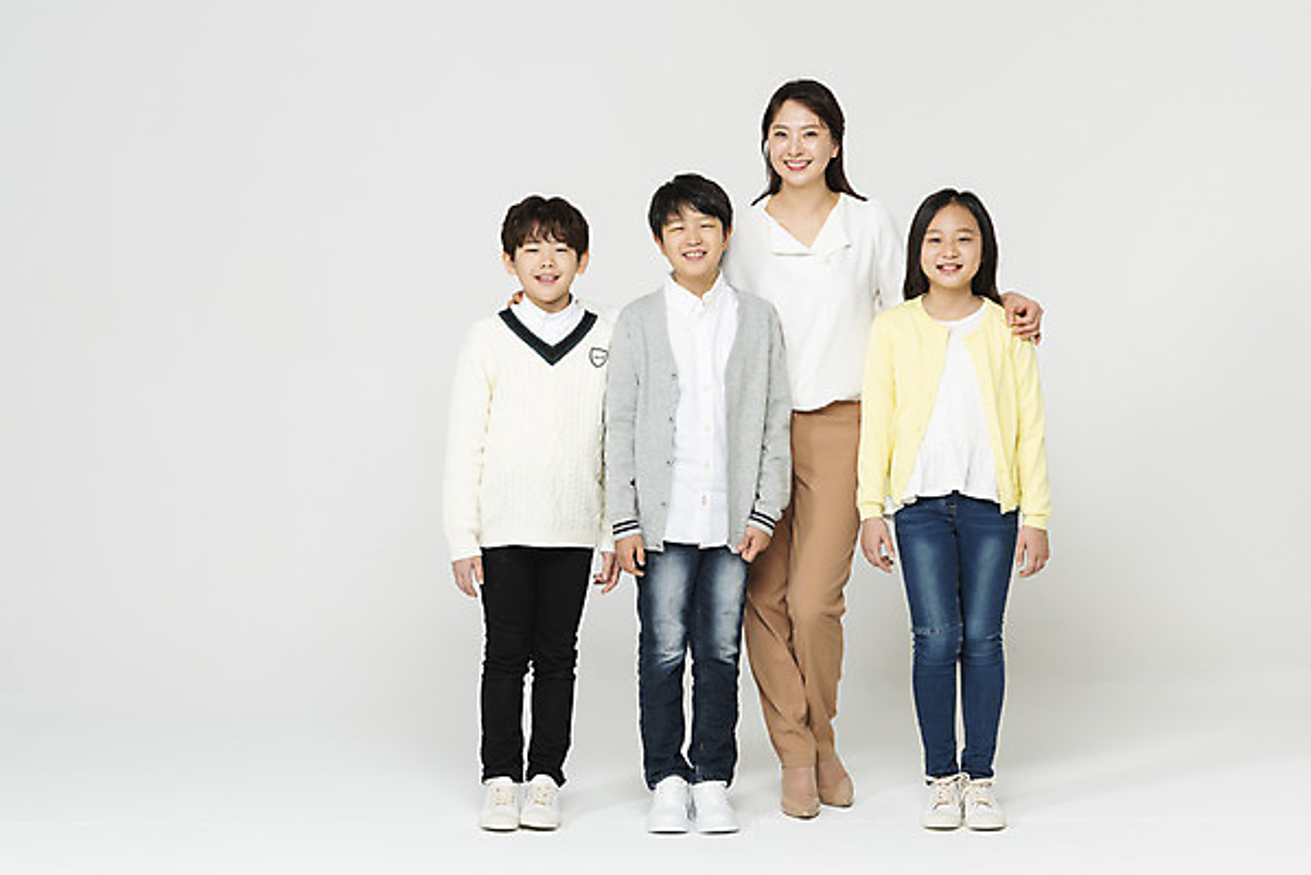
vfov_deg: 20.9
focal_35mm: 65
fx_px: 2368
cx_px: 656
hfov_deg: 30.9
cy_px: 438
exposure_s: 1/125
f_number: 18
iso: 100
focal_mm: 65
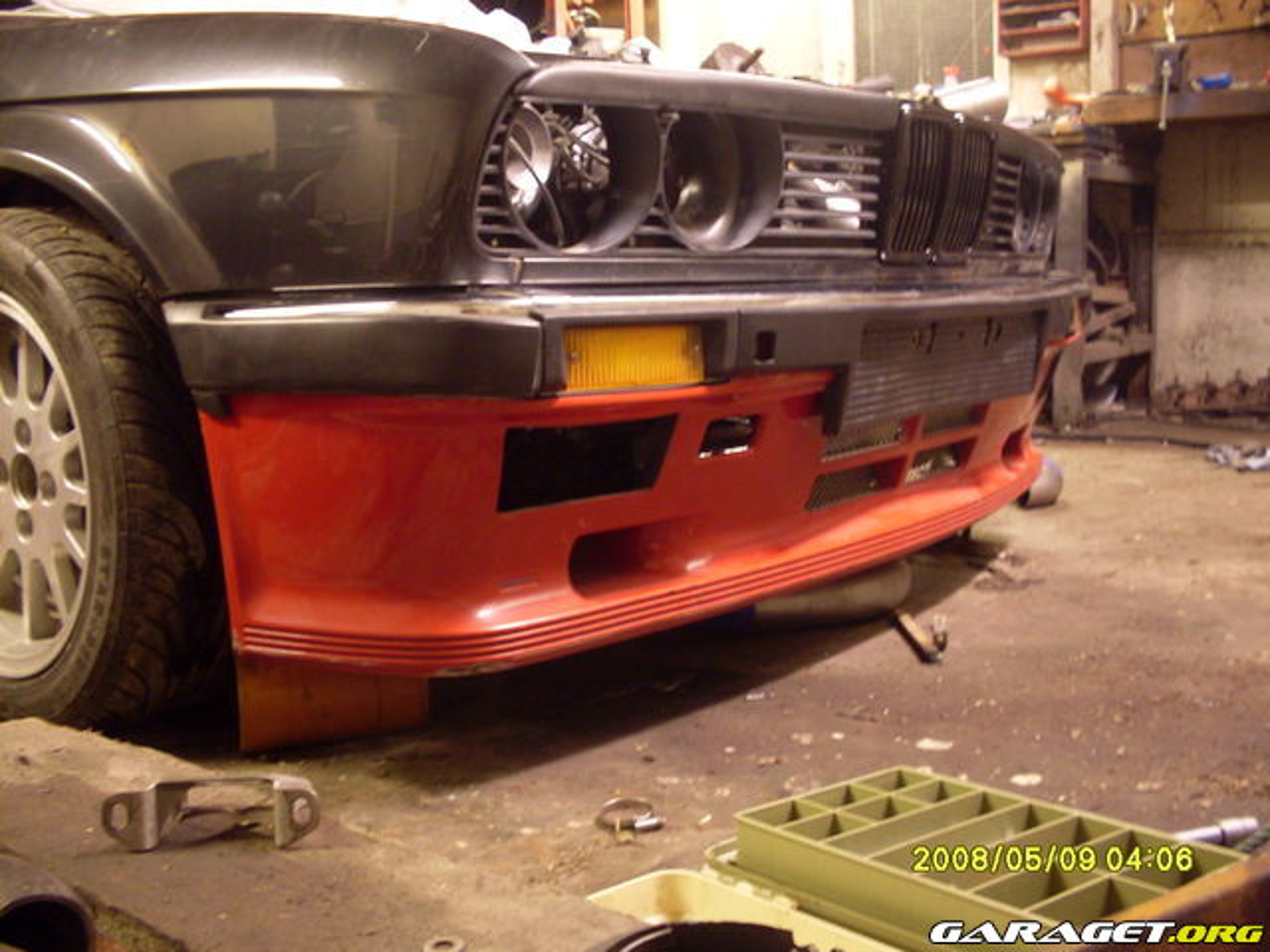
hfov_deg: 49.0
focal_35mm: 38
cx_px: 635
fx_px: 1394
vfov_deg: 37.7
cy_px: 476
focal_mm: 6.3
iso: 200
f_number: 2.8
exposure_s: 1/2
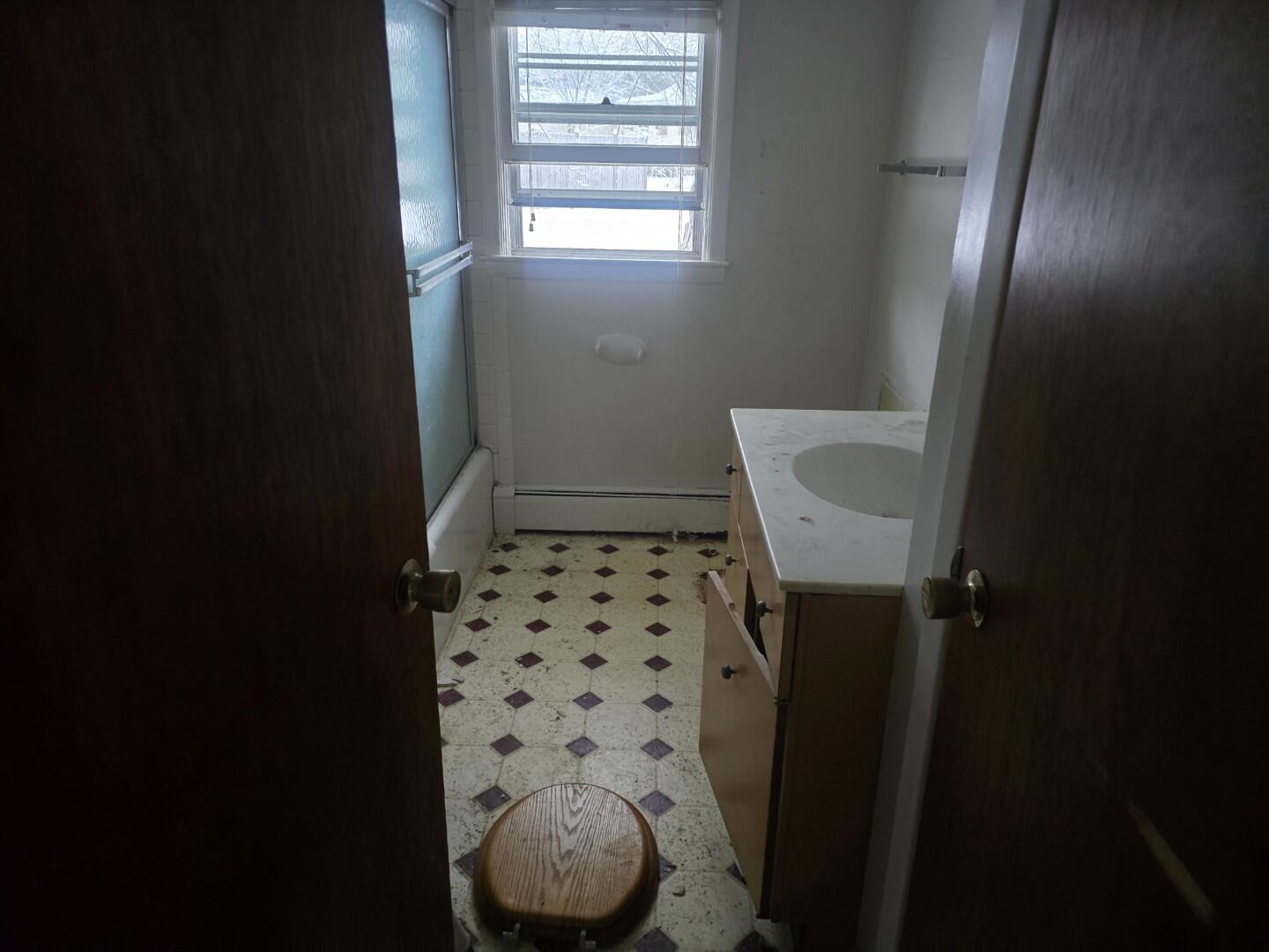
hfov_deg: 73.9
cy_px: 476
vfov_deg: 58.9
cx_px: 634
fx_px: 843
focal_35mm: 23
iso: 1600
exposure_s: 1/40
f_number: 1.7
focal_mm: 6.3
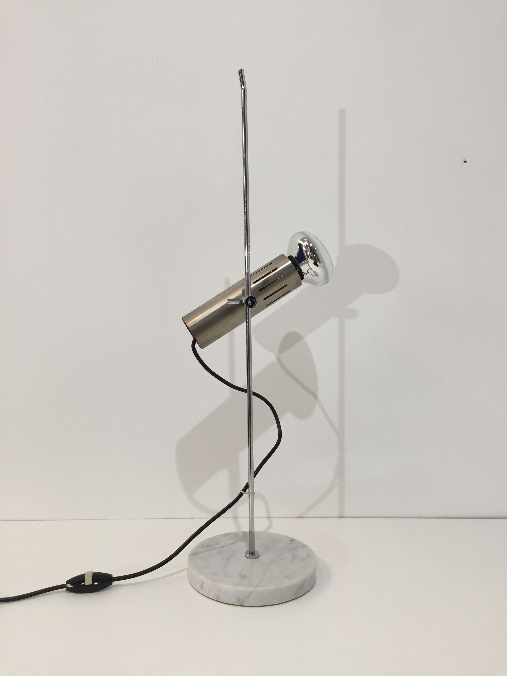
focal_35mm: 29
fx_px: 566
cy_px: 338
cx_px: 254
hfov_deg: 48.2
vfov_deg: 61.7
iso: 32
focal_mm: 4.15
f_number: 2.2
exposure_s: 1/33
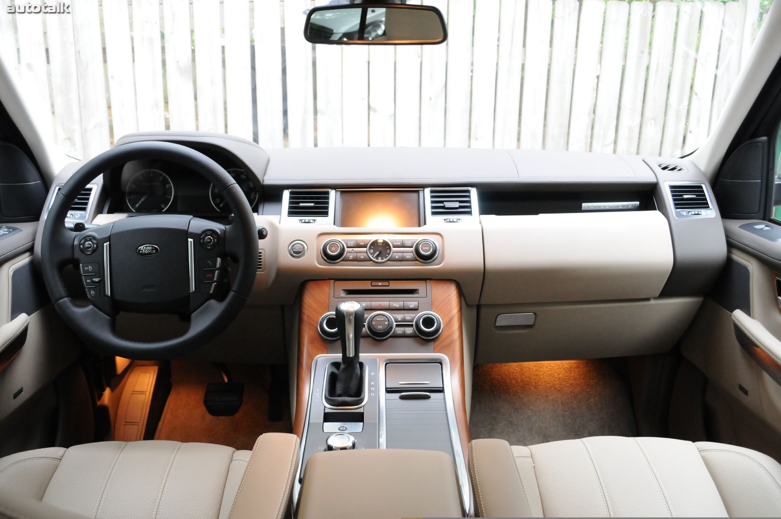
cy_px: 260
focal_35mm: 33
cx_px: 390
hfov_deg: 57.3
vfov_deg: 39.9
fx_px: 715
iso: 2000
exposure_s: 1/20
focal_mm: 22
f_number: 5.6
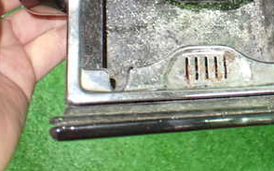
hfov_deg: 30.0
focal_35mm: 65
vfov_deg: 19.3
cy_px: -7
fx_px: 485
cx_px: 253
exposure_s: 1/30
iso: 800
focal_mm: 5.4
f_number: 2.3
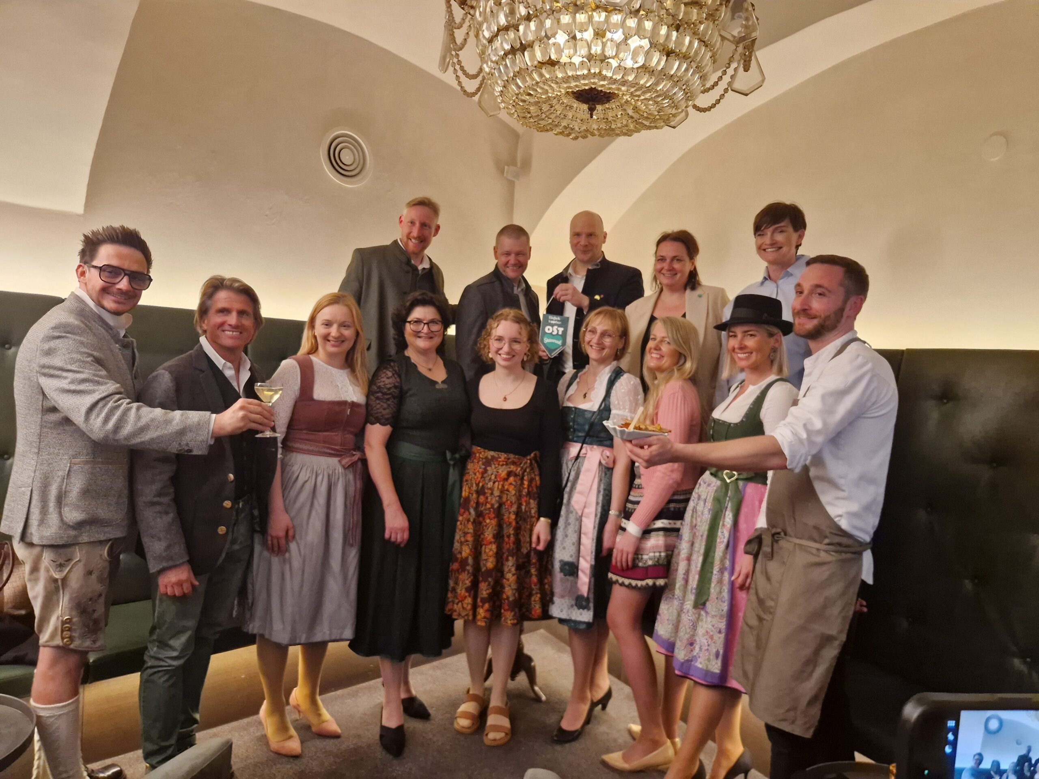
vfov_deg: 58.9
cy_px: 390
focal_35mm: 23
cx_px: 520
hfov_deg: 73.9
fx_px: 690
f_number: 1.8
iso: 400
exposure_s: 1/100
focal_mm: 5.4
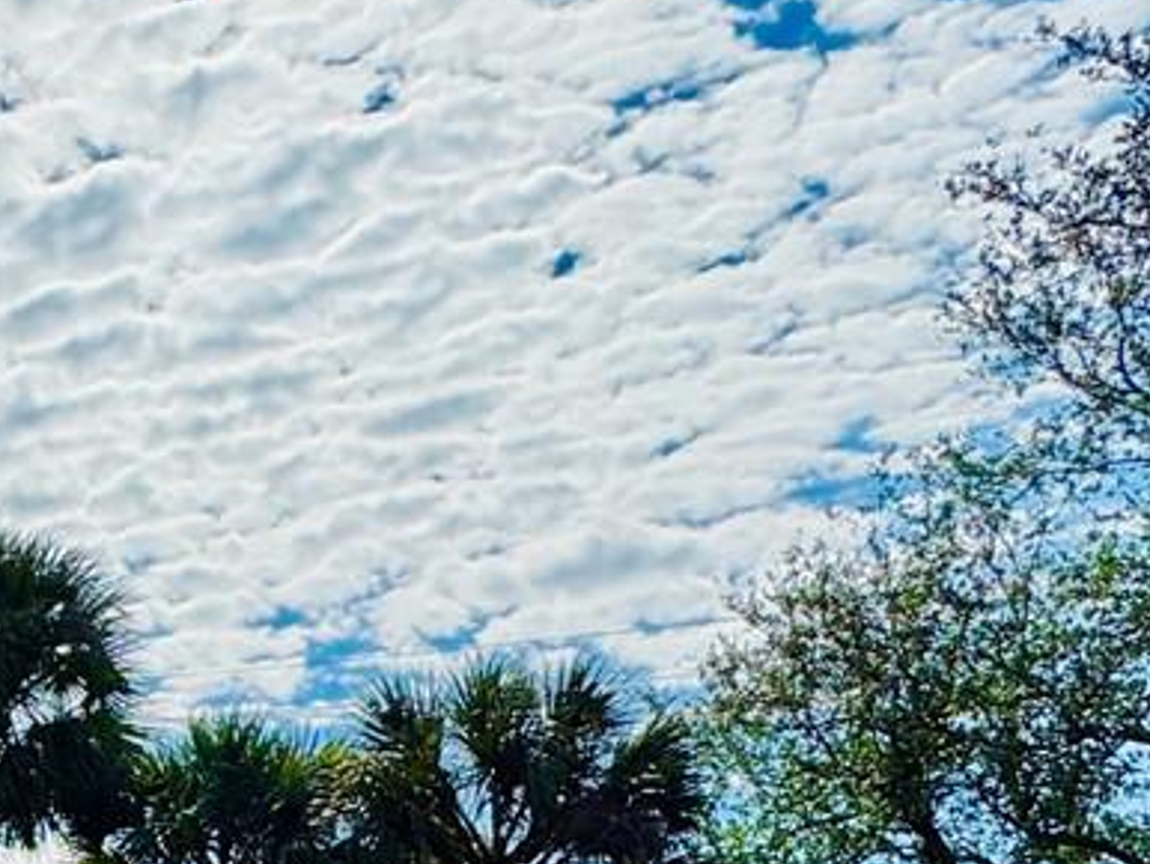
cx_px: -495
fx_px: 1928
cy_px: 1076
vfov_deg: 22.9
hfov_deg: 26.1
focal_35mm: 58
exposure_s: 1/2208
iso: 50
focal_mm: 2.22
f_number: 2.2
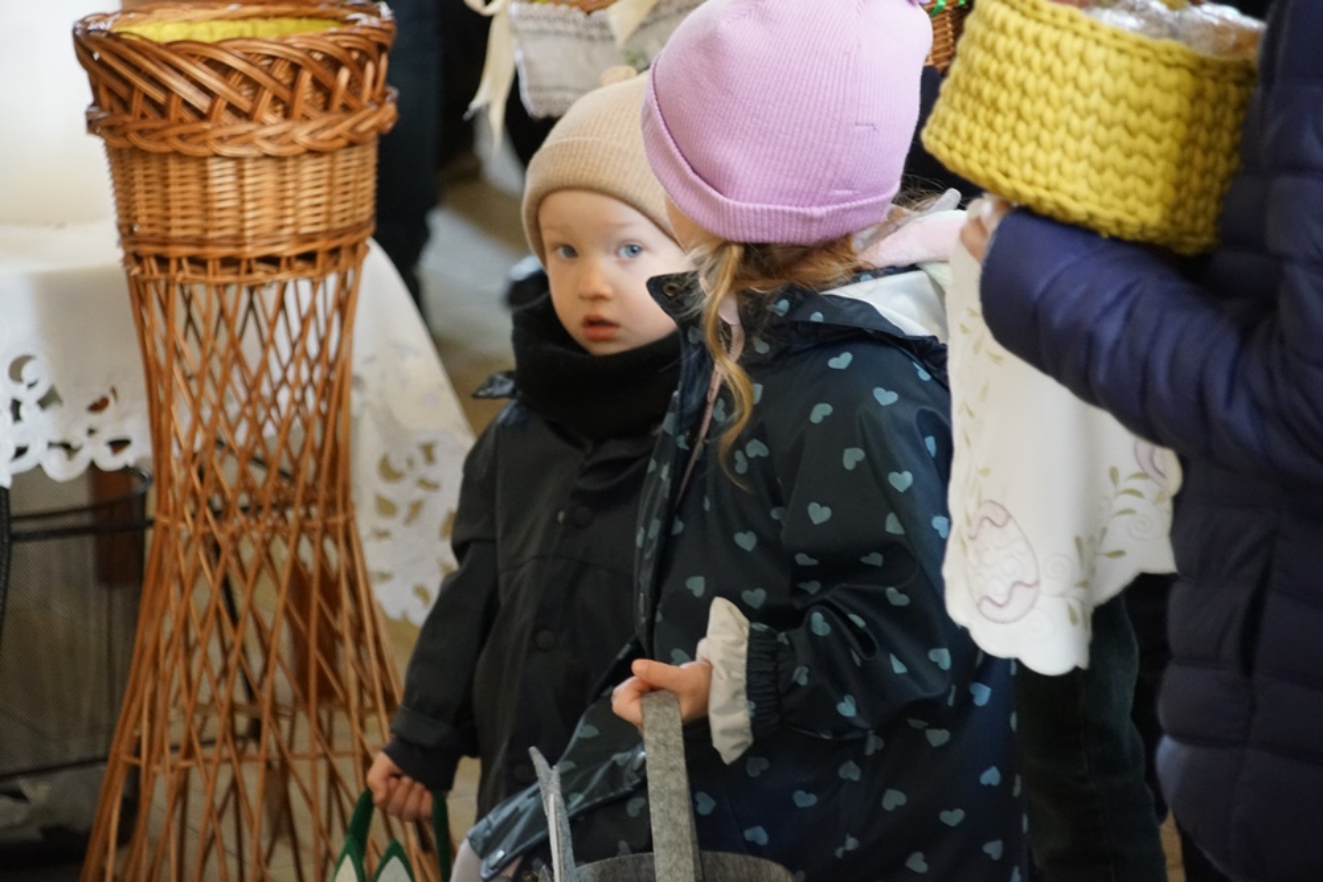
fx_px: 6616
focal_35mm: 180
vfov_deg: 7.6
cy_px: 441
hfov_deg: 11.4
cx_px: 662
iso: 3200
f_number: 5.6
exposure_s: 1/30
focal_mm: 120
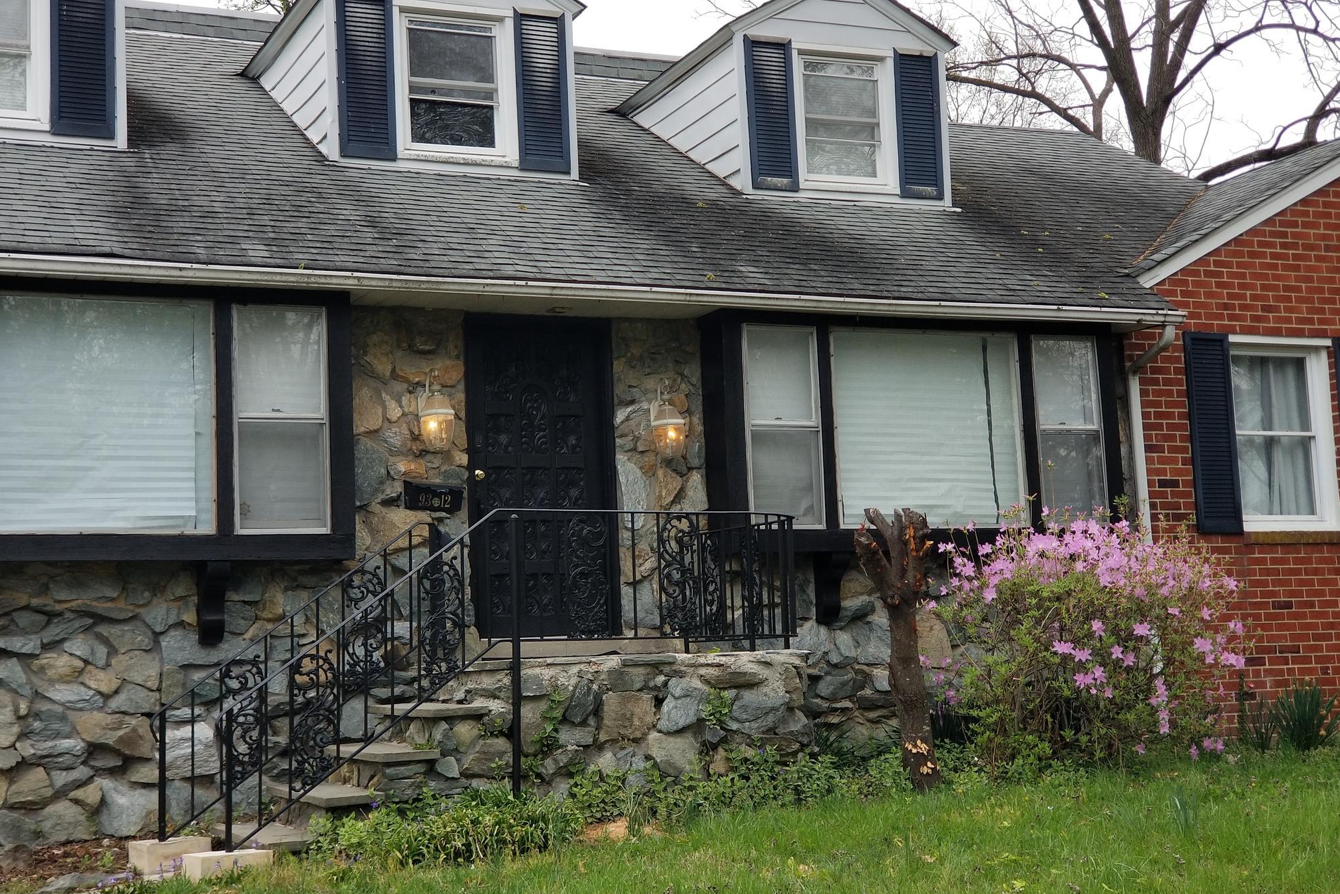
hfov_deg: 36.2
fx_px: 2047
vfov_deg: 24.6
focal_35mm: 55
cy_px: 438
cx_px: 673
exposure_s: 1/120
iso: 40
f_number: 2.4
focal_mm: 6
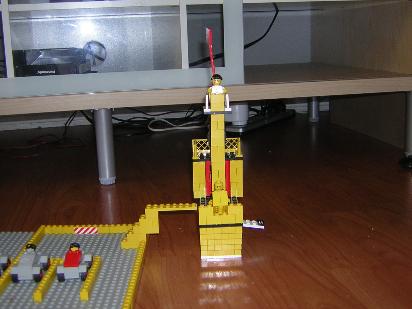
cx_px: 206
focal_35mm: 47
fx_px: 559
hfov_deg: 40.4
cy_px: 154
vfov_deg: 30.9
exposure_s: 1/60.1
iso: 50
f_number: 2.9
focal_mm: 6.1
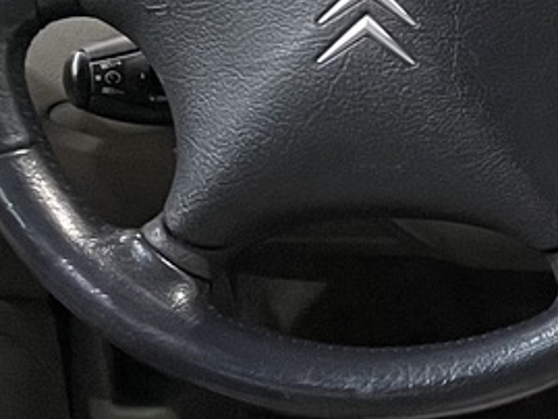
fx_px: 2242
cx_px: 1255
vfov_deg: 10.7
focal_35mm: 139
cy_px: 180
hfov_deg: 12.0
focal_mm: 4.2
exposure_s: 1/50
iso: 100
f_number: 1.6
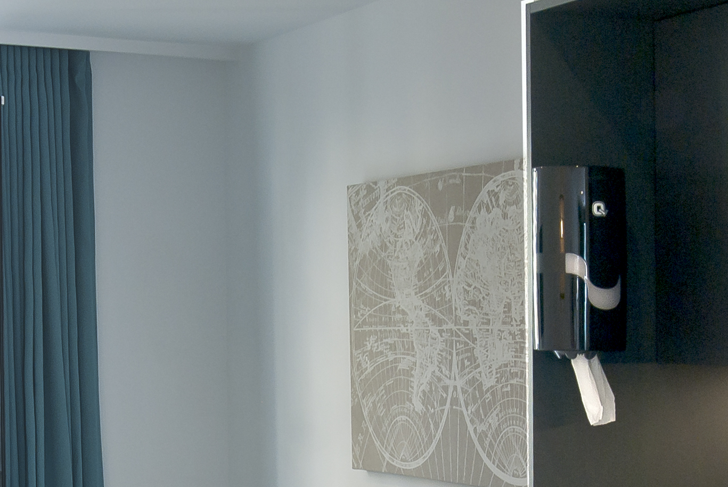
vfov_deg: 11.3
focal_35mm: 119
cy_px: 624
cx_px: 191
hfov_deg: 17.1
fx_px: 2409
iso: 160
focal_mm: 28
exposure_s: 1/15
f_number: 8
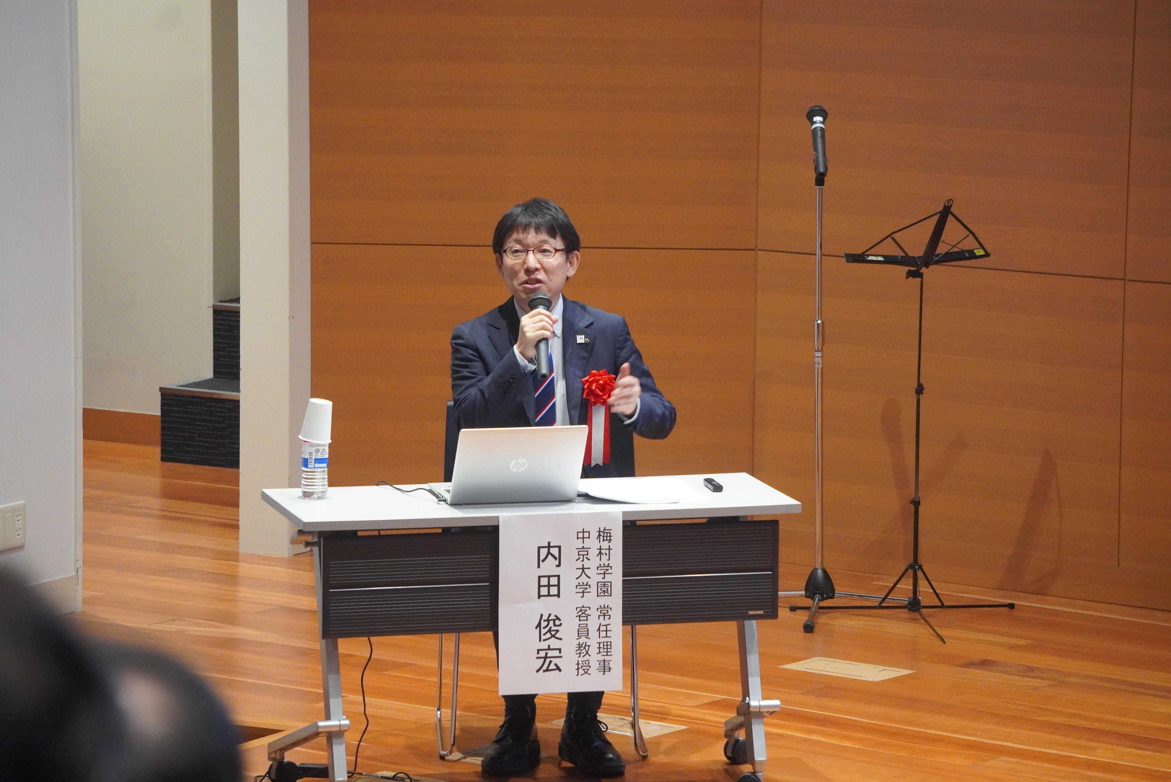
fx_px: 6151
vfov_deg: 7.3
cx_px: 586
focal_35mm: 189
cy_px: 391
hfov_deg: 10.9
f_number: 5.6
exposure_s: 1/125
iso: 6400
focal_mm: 126
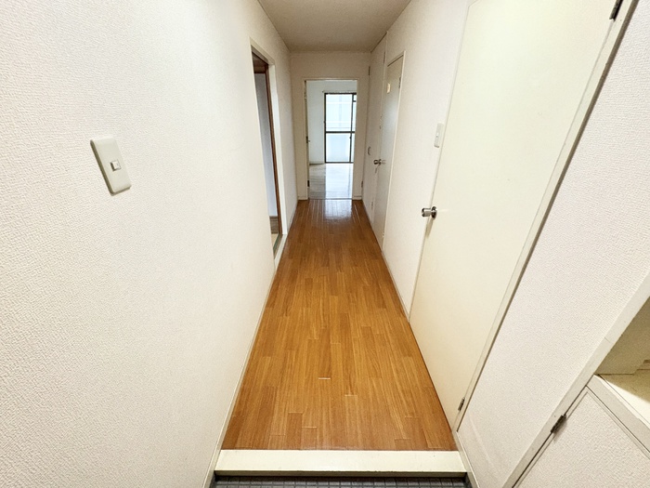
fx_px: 263
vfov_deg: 85.7
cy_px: 244
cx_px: 325
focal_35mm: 14
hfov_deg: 102.1
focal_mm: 2.22
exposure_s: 1/60
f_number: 2.2
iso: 500
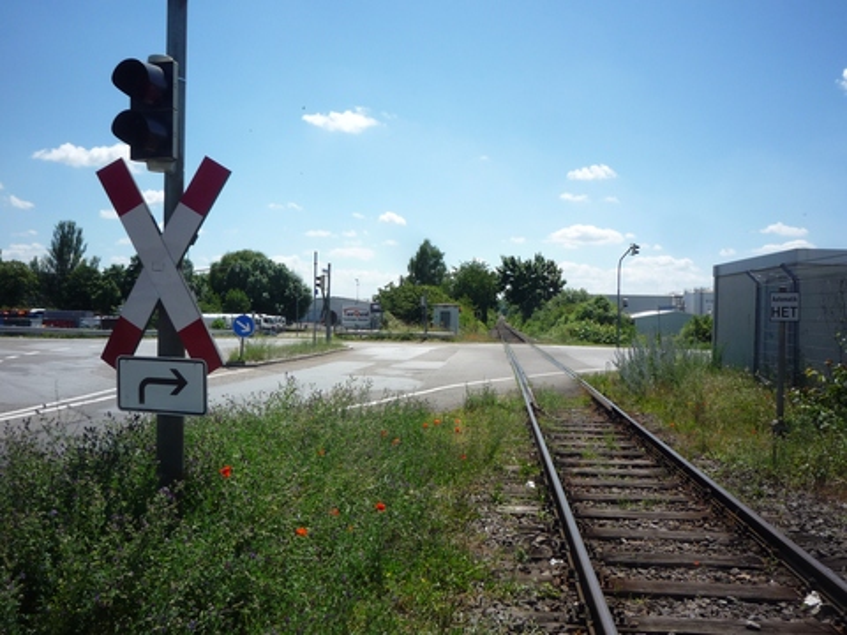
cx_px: 424
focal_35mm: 32
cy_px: 318
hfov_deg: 56.8
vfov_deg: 44.2
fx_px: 783
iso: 100
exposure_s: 1/400
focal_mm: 5.2
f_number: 5.6
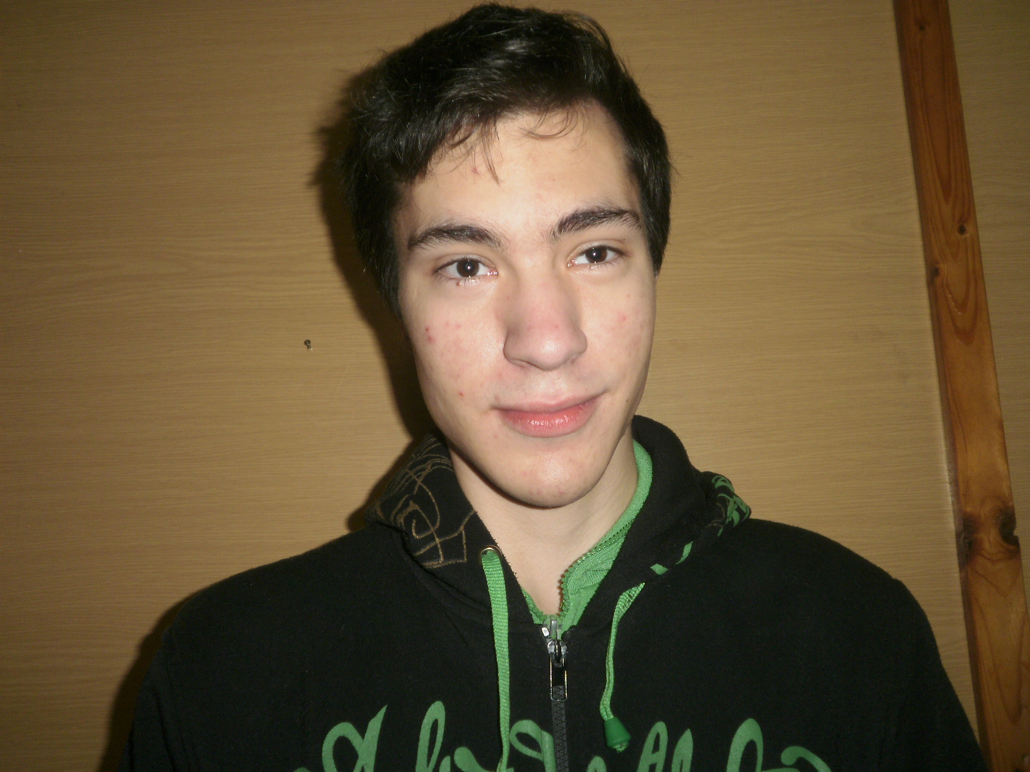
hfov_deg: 58.4
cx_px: 515
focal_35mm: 31
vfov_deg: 45.4
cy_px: 386
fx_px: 922
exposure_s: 1/30
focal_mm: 5.45
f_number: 2.9
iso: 100
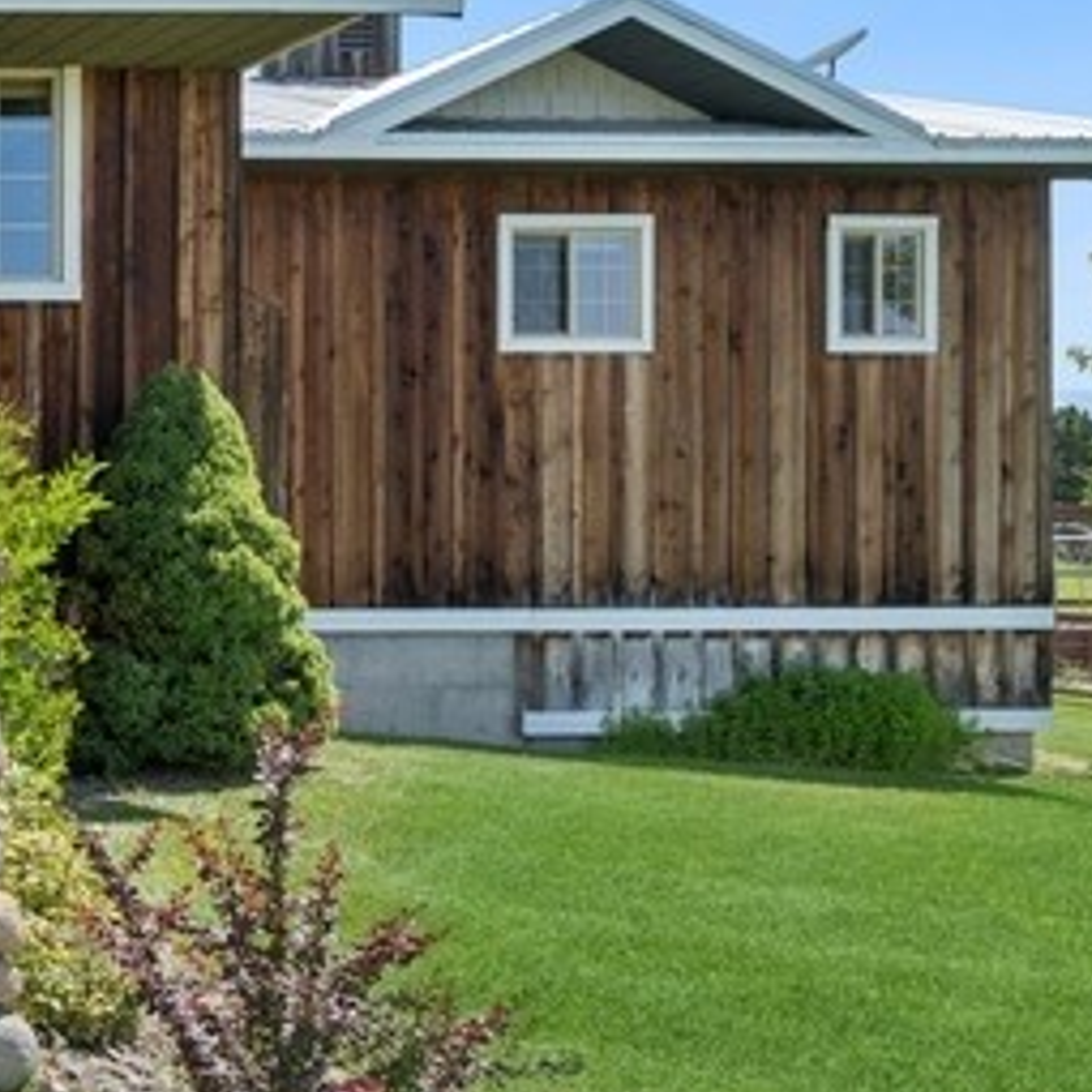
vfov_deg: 37.5
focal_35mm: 45
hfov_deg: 25.3
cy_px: 510
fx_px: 1606
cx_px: -651
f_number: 6.3
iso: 100
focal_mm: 10
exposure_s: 1/500
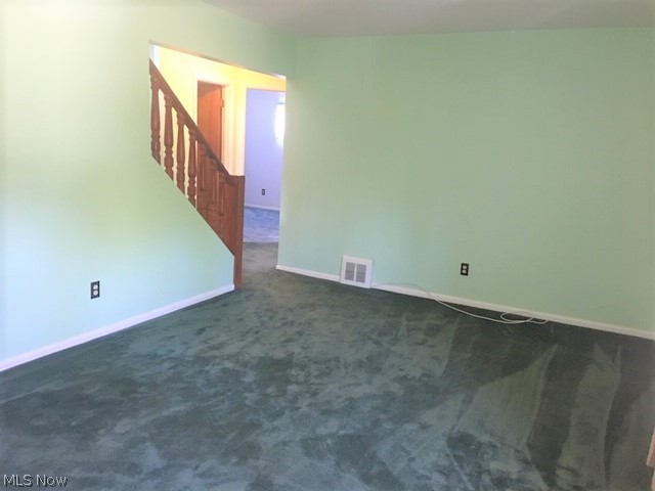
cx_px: 328
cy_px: 246
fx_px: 549
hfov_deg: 61.7
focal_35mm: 29
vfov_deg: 48.2
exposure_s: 1/10
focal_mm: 4.15
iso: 100
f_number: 2.2
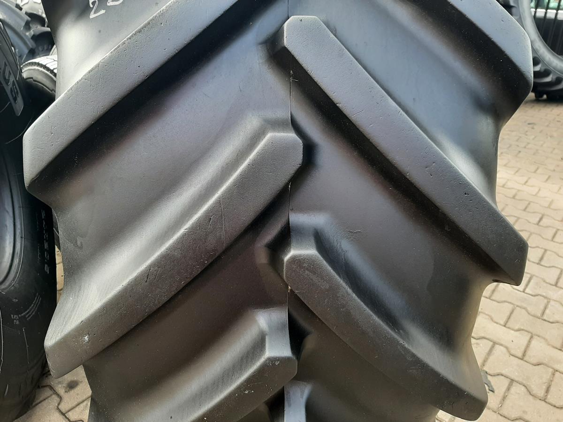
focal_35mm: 26
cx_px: 282
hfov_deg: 67.3
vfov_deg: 53.1
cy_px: 211
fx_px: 423
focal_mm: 3.93
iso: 40
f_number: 1.7
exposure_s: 1/140
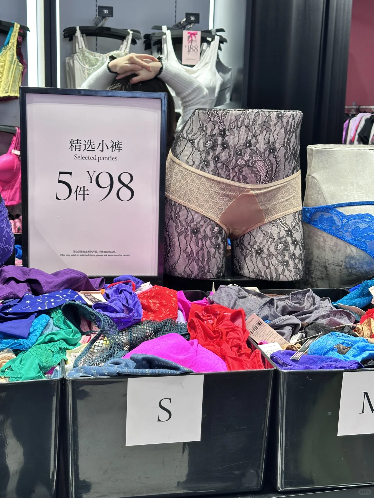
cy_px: 249
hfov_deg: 30.3
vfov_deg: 39.7
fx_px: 691
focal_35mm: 48
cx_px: 187
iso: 64
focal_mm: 6.86
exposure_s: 1/50
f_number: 1.78
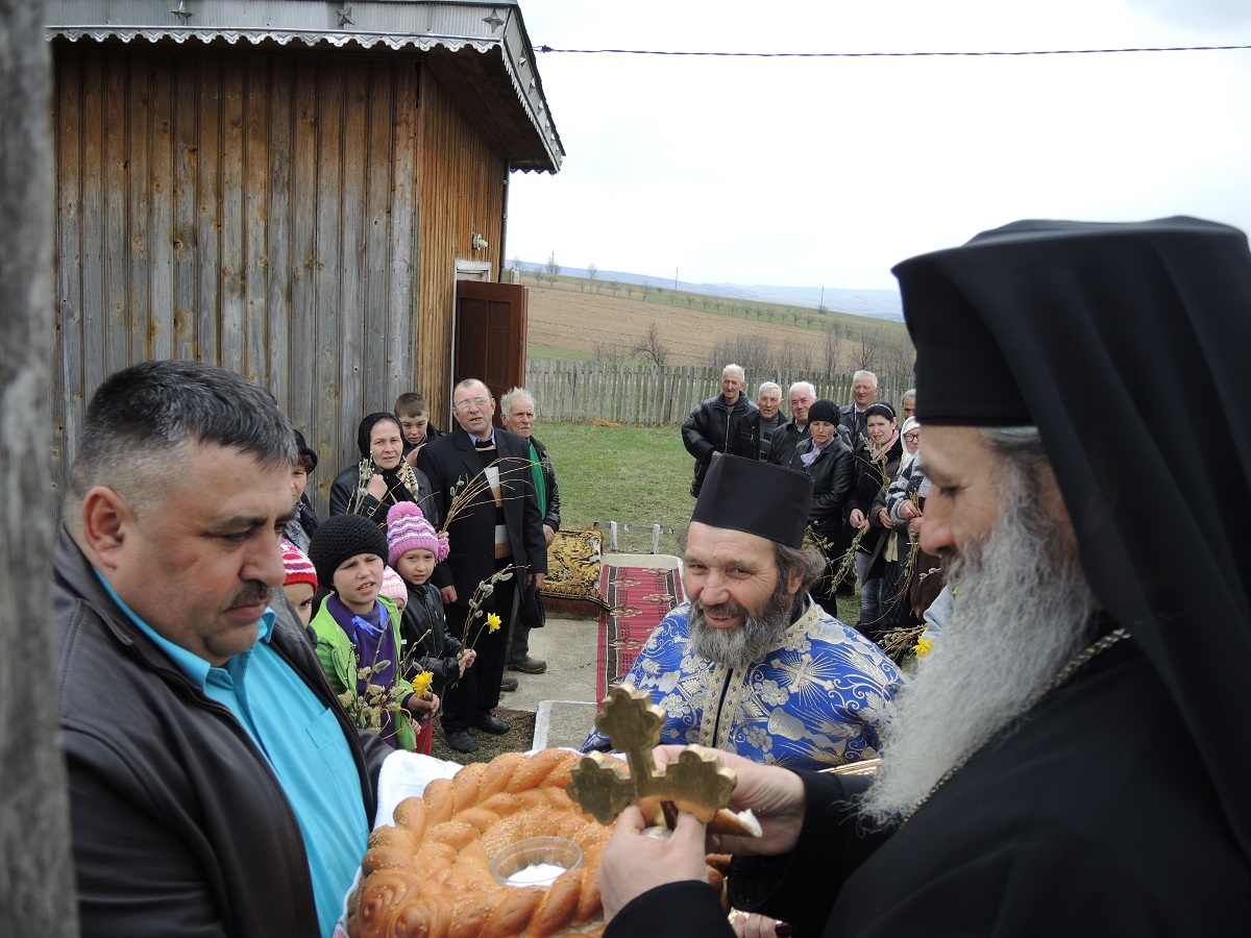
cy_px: 469
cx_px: 626
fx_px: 1012
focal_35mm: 28
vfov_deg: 49.7
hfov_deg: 63.4
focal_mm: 6
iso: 80
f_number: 2
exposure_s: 1/640
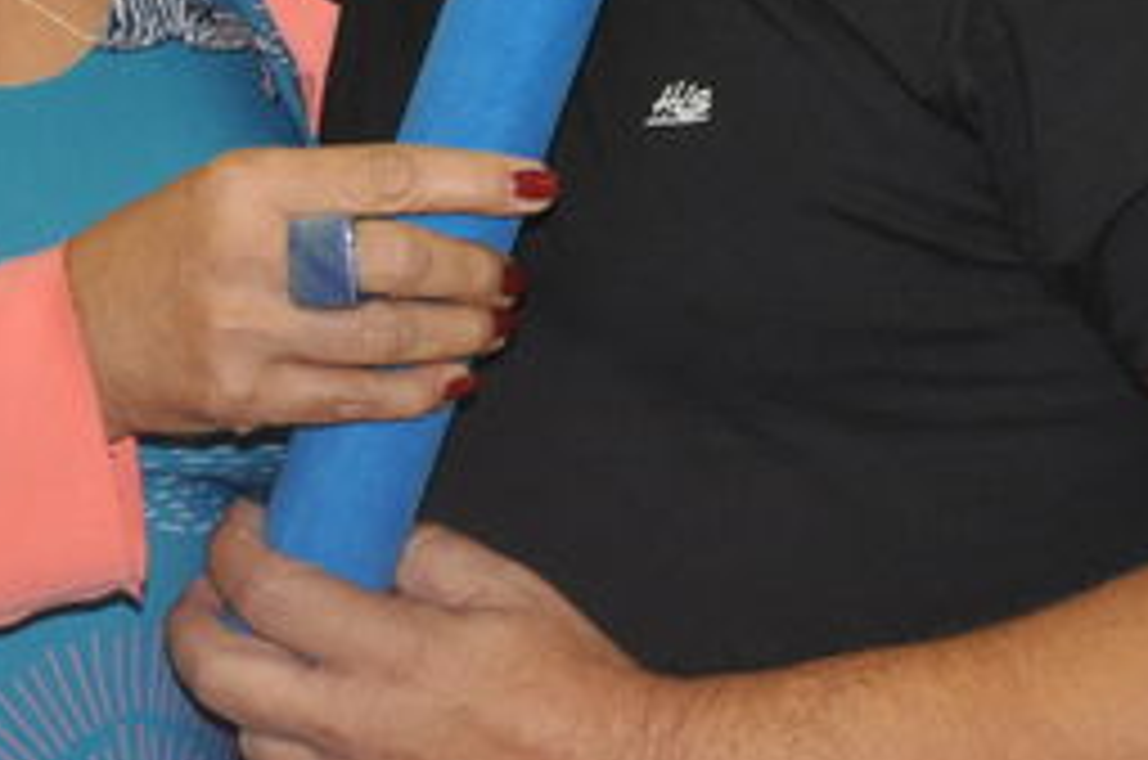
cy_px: -162
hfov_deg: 7.3
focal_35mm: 284
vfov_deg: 4.8
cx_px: 601
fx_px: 9039
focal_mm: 66
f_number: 5.3
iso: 800
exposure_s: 1/60
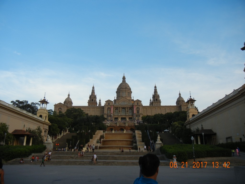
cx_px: 122
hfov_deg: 60.0
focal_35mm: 30
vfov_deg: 46.8
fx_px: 212
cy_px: 92
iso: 160
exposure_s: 1/348
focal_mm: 5.4
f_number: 3.5
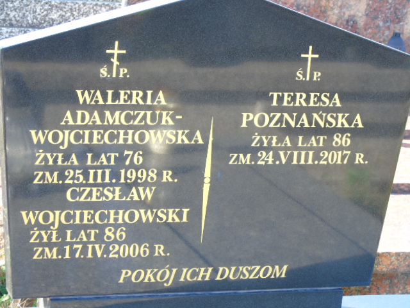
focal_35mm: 124
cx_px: 205
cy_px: 154
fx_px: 1469
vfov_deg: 12.0
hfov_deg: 15.9
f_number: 4.6
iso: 100
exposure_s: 1/30
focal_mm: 22
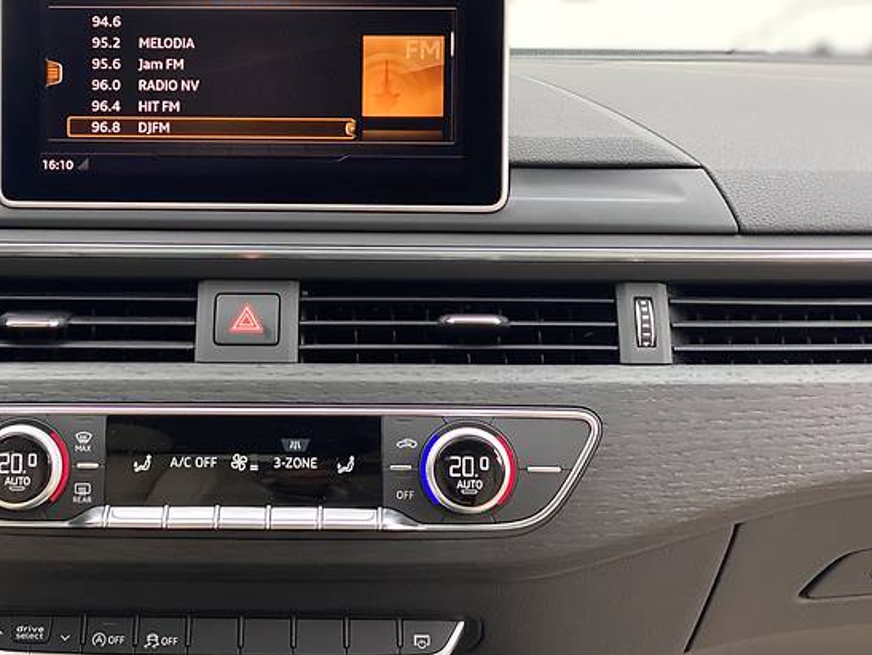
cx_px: 276
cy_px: 233
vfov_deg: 19.4
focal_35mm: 76
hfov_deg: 25.5
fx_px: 1916
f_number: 2
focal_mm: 6
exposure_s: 1/98
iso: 100
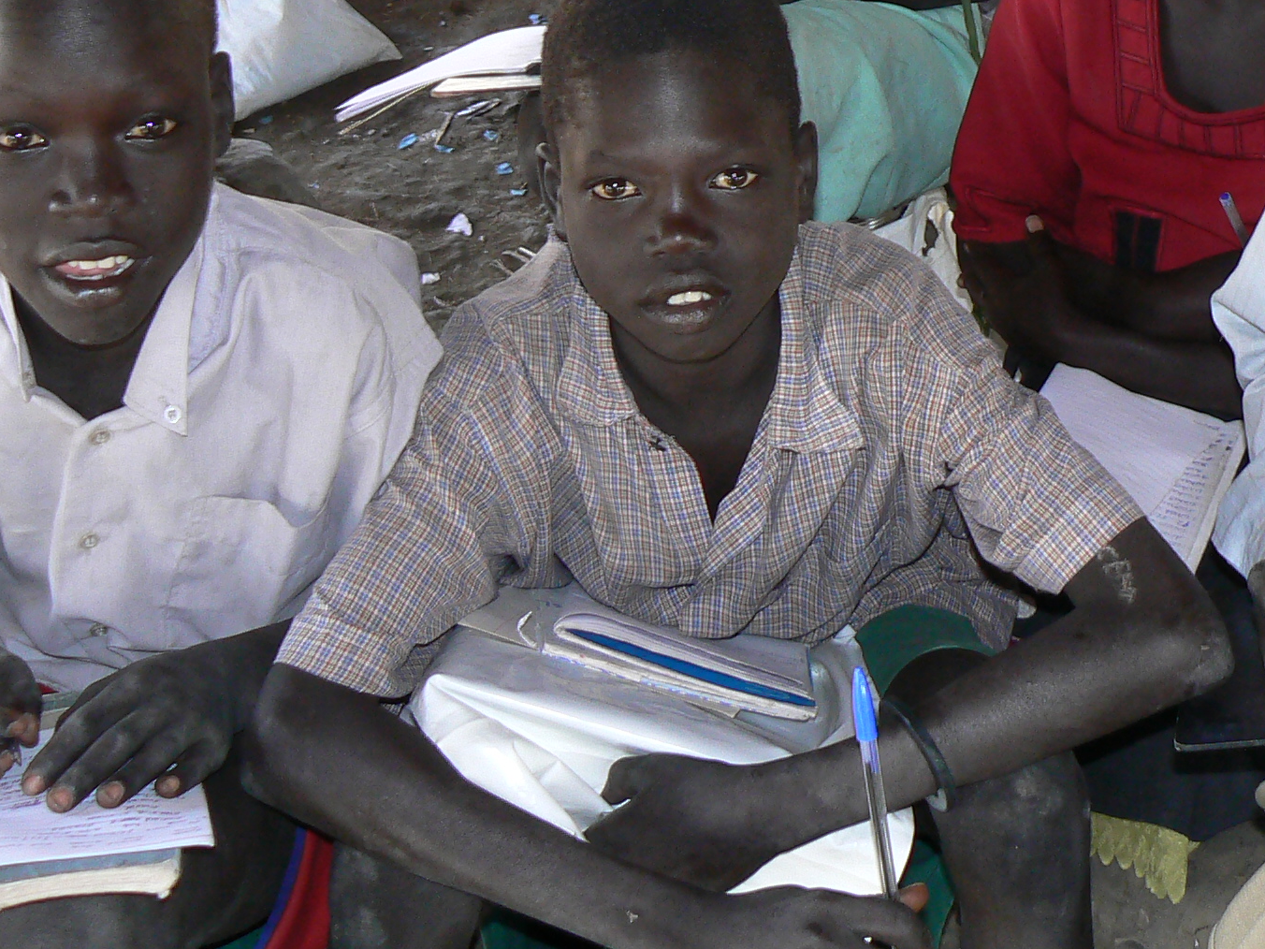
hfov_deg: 25.8
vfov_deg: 19.1
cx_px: 880
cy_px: -16
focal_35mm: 75
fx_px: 2741
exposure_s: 1/30
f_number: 2.8
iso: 100
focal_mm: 6
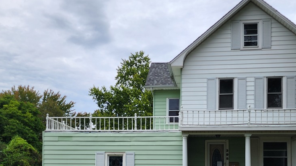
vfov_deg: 23.7
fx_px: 385
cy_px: 151
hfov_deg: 42.0
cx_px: 169
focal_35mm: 49
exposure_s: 1/588
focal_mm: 6.4
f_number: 1.8
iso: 12
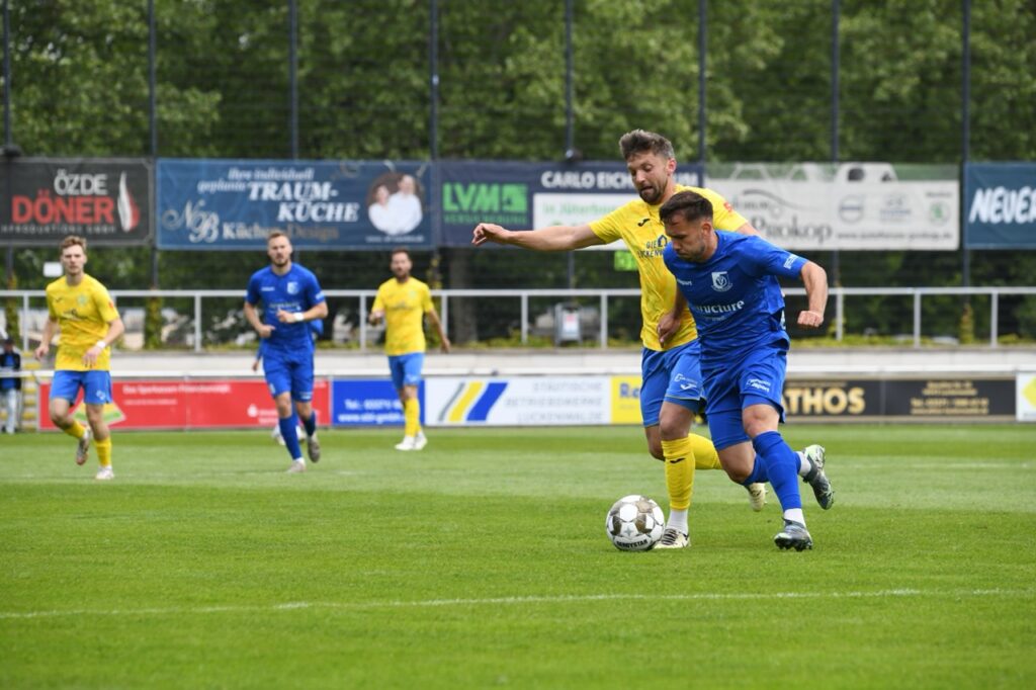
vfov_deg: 5.7
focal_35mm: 240
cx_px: 518
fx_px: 6904
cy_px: 345
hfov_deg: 8.6
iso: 1250
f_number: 7.1
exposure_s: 1/1600
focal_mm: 240
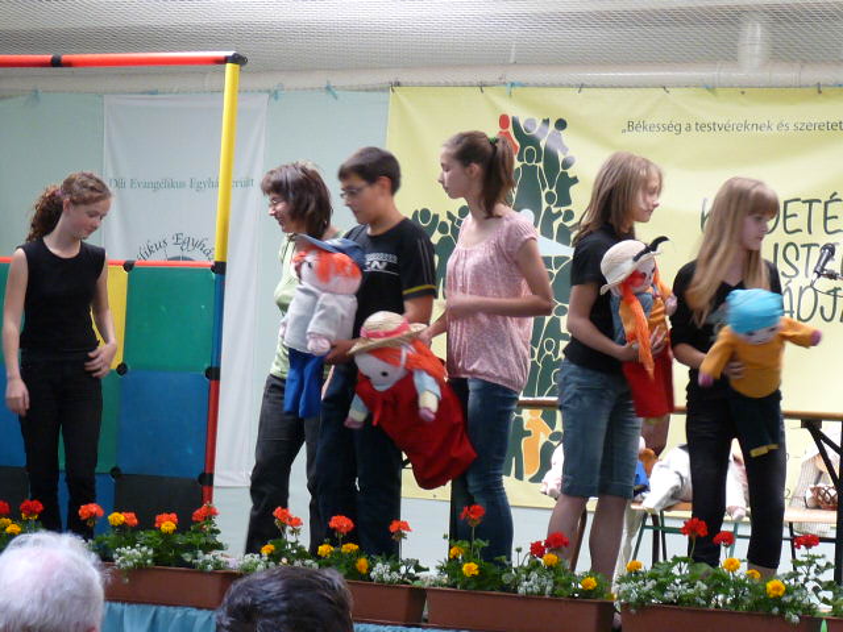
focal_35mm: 115
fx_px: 2801
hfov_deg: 17.1
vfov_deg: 12.9
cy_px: 316
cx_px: 422
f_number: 3.4
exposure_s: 1/30
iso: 200
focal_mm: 11.5
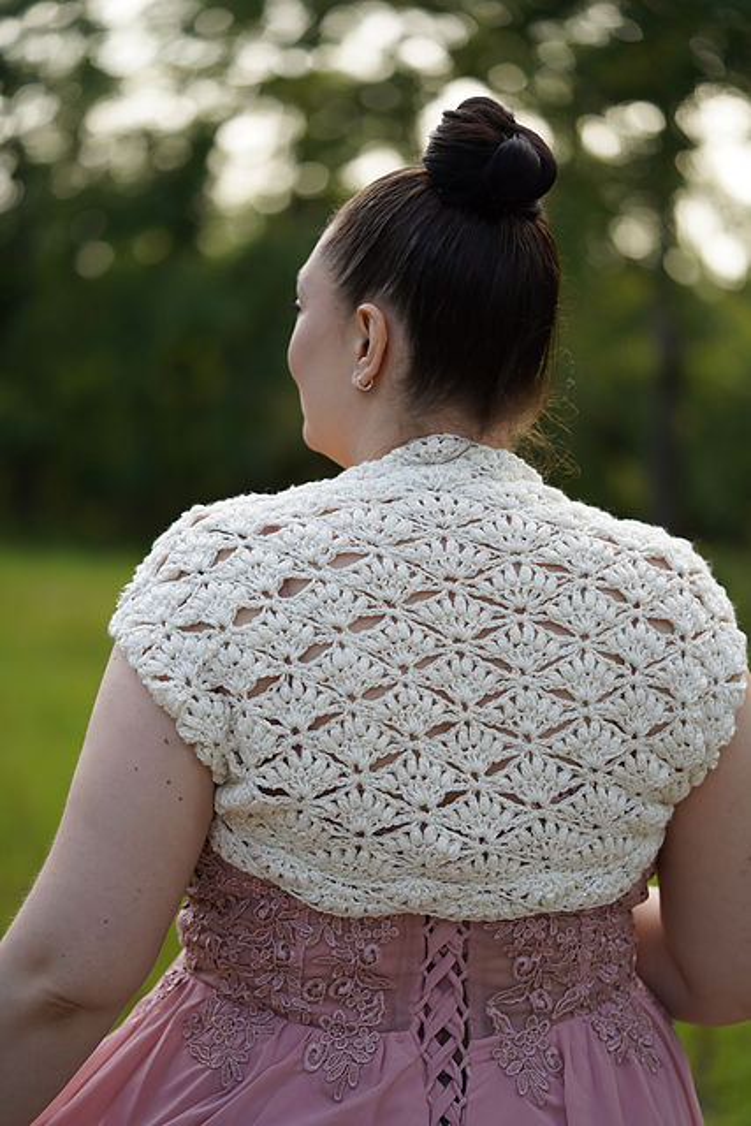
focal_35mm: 90
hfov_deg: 15.2
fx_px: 2815
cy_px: 563
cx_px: 376
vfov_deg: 22.6
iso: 100
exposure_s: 1/160
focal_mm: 90
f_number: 2.8
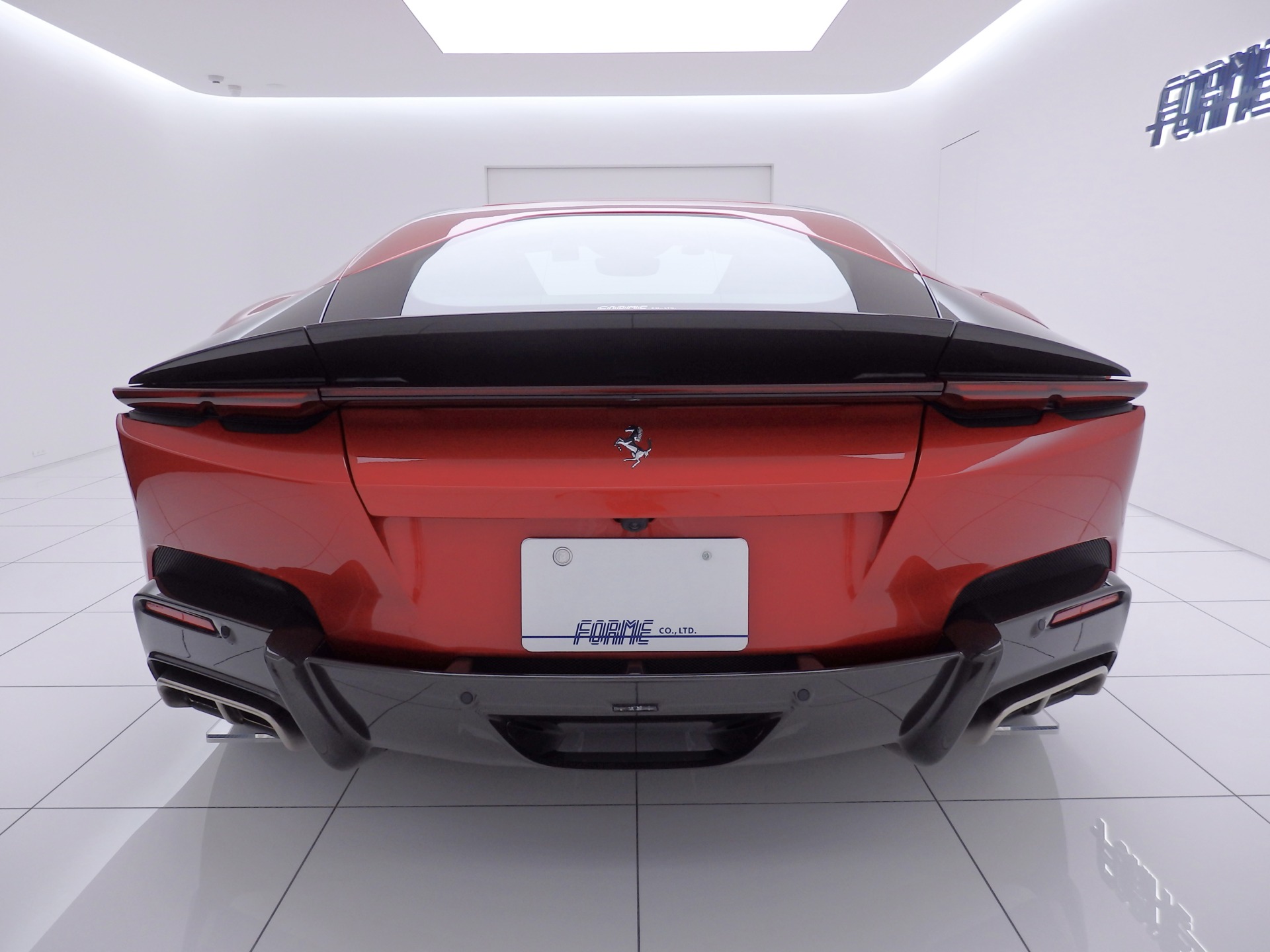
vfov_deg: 54.9
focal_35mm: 25
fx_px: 917
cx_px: 635
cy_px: 476
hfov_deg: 69.4
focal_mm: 4.5
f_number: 3
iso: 125
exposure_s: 1/125
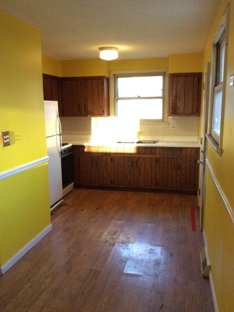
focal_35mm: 32
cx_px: 117
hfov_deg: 44.1
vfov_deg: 56.9
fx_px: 289
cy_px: 156
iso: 250
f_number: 2.4
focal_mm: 3.3
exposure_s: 1/24
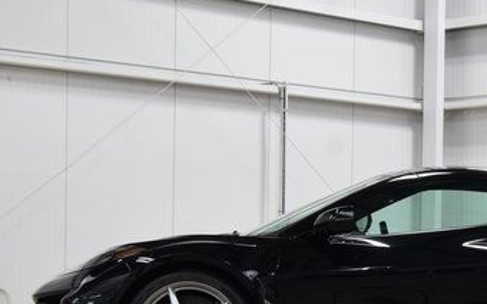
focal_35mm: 98
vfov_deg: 13.2
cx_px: 437
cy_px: 275
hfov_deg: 20.8
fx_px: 1300
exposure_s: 1/60
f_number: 6.3
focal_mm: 34
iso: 1600
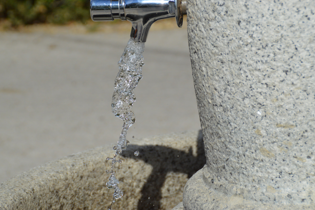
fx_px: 1295
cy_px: 105
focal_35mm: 148
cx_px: 158
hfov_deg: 13.9
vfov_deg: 9.3
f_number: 7.1
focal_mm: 98
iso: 400
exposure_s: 1/2000
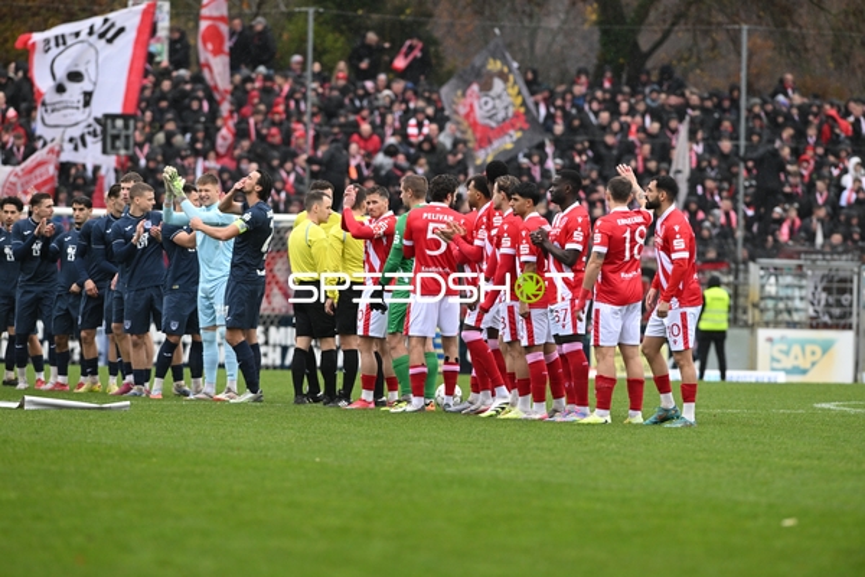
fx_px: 7208
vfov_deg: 4.6
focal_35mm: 300
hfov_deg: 6.9
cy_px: 288
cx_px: 432
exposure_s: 1/2000
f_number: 4.5
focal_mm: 300
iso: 2200
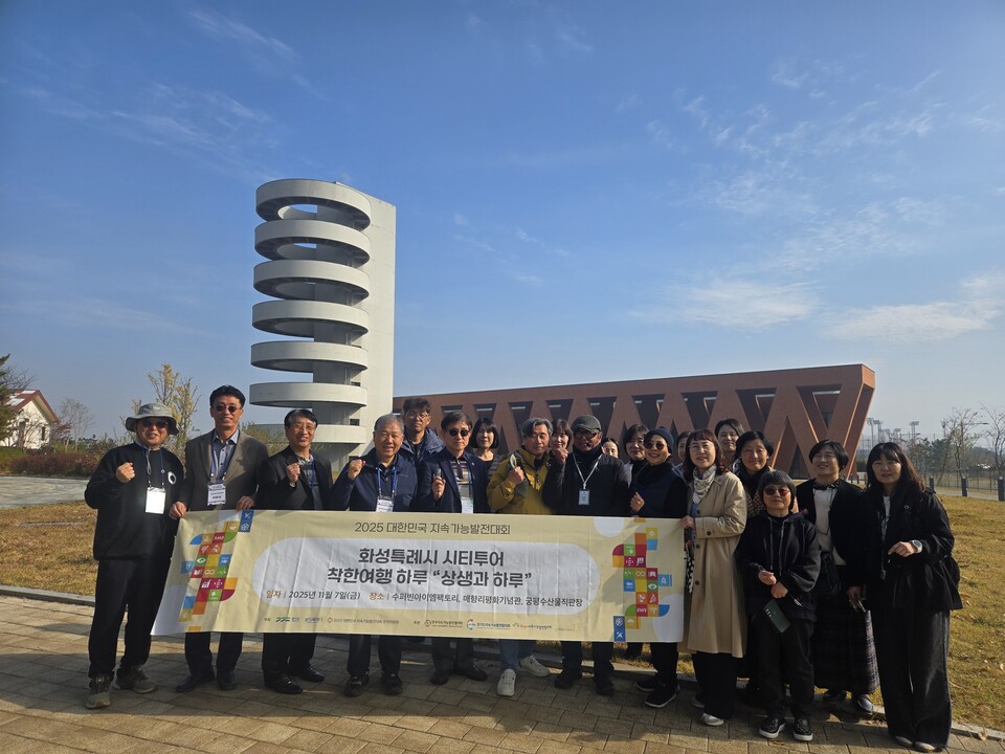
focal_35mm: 23
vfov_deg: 58.9
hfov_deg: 73.9
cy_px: 377
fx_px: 668
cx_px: 502
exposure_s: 1/2921
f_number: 1.8
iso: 40
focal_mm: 5.4
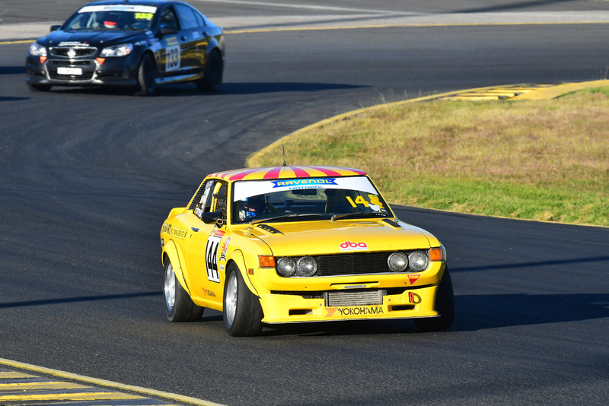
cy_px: 203
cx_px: 304
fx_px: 8884
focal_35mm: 525
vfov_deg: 2.6
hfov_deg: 3.9
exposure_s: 1/640
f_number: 11
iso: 800
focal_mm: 350
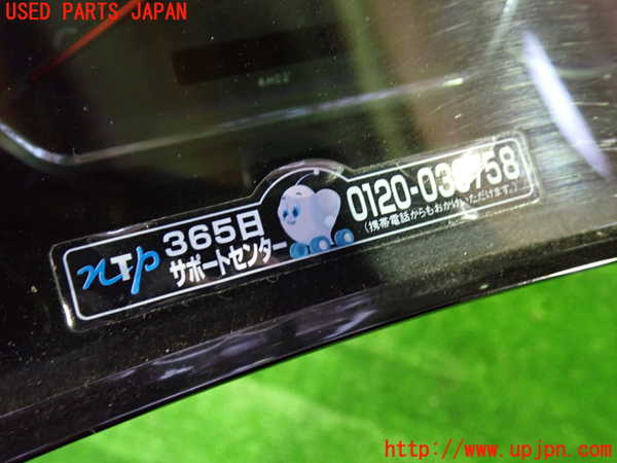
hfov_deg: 60.0
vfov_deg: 46.8
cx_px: 308
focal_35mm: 30
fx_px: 535
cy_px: 232
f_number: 2.3
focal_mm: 5.4
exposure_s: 1/20
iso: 800
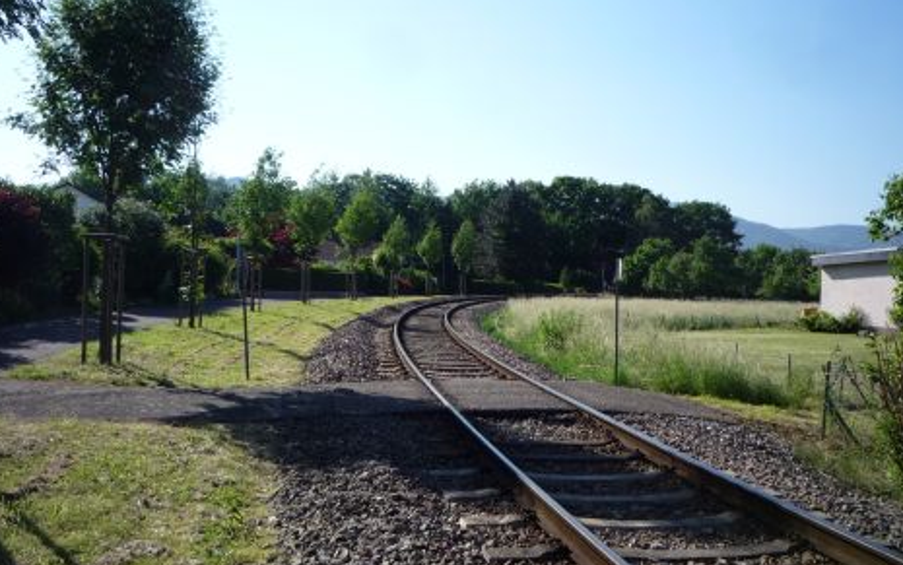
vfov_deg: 36.3
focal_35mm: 35
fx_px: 862
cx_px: 452
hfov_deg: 55.3
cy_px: 278
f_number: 4.5
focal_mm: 5.2
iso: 100
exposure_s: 1/400
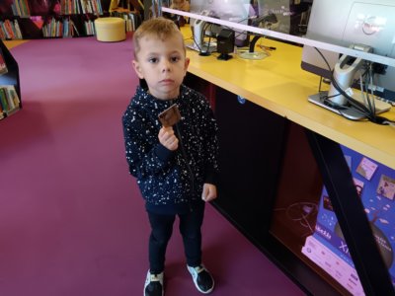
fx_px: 308
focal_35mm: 27
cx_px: 198
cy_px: 148
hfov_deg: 65.3
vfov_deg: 51.4
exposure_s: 1/100
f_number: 1.9
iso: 1938
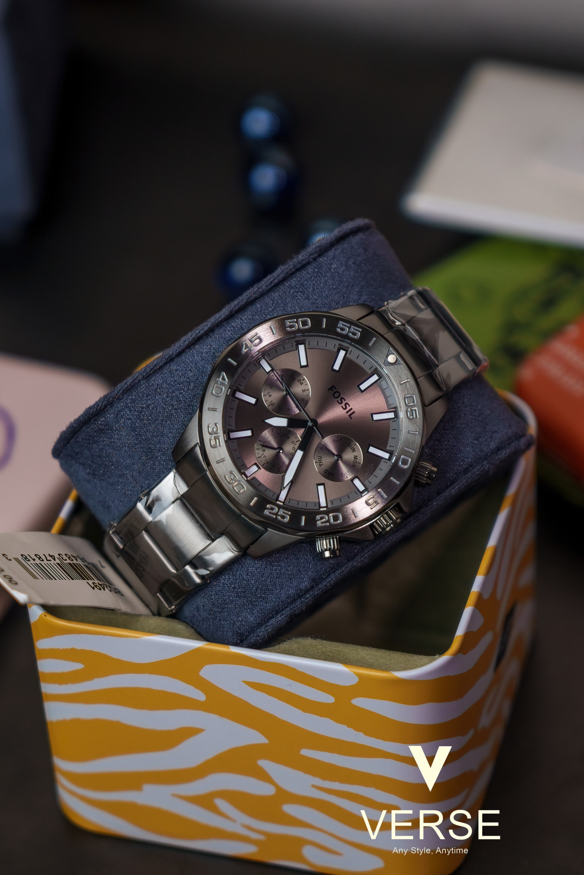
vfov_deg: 19.5
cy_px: 438
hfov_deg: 13.0
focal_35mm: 105
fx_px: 2555
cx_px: 292
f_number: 4
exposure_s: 1/60
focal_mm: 70
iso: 160
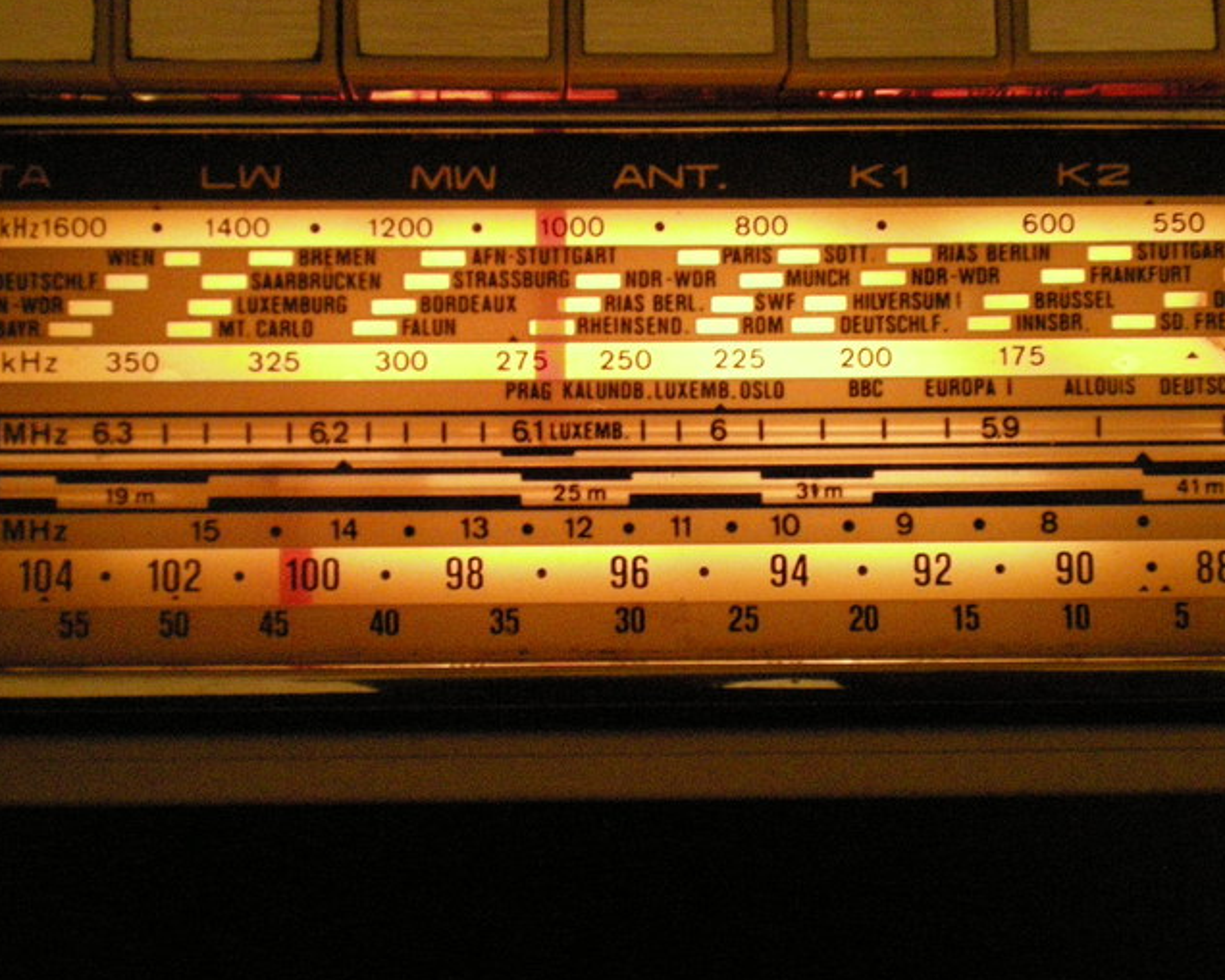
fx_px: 1958
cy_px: 443
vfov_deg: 28.1
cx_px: 603
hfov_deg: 34.7
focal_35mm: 54
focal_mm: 7.4
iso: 800
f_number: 3.5
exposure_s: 1/5.8
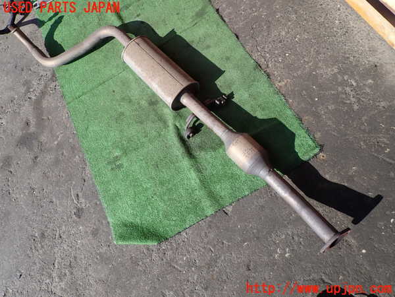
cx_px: 198
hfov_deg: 69.4
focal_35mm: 25
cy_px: 148
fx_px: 285
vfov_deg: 54.9
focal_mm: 4.5
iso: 100
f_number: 2.8
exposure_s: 1/800
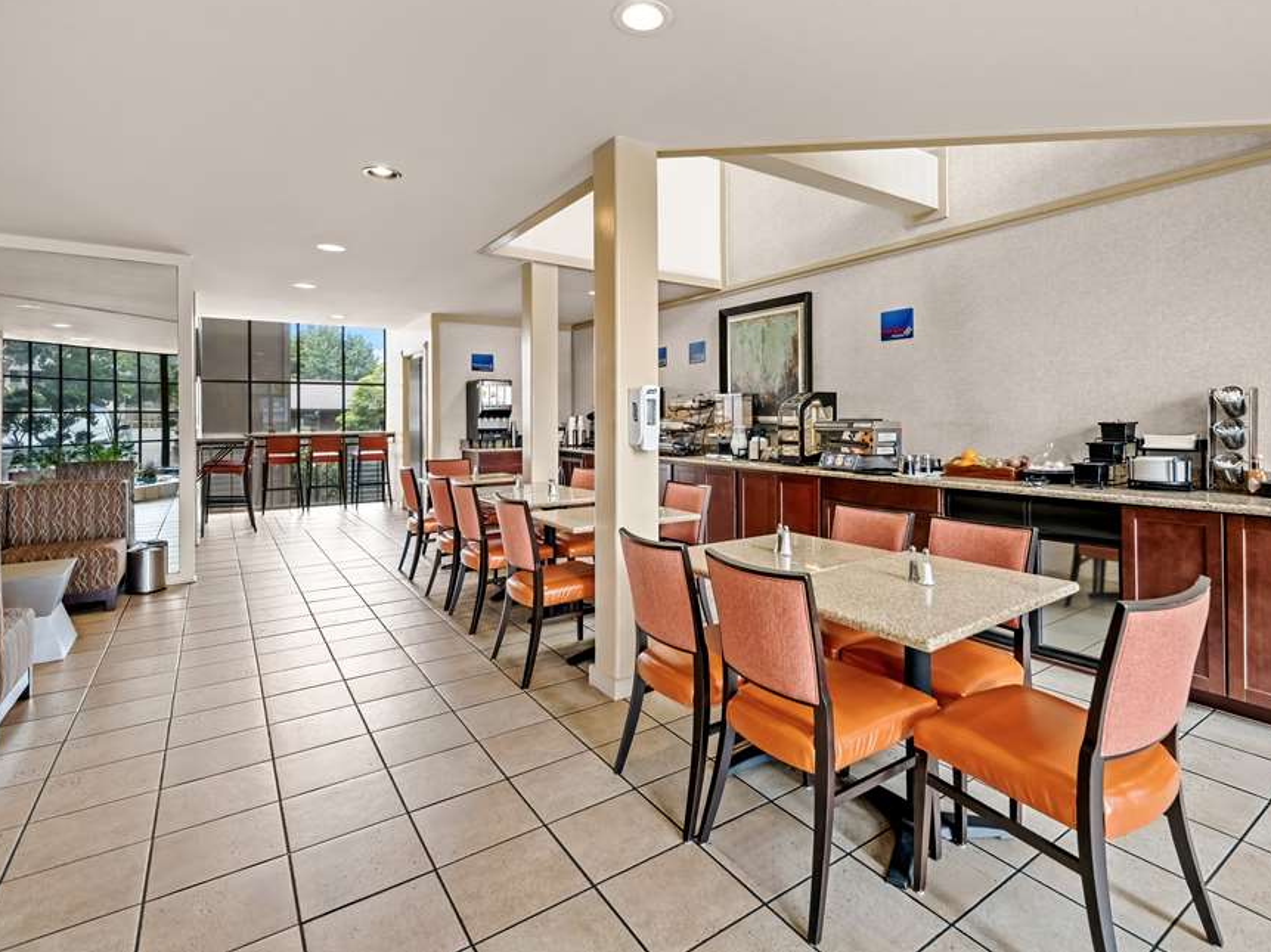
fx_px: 587
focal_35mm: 16
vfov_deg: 78.0
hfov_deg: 94.4
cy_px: 450
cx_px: 677
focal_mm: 14
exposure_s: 1/60
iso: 800
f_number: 7.1
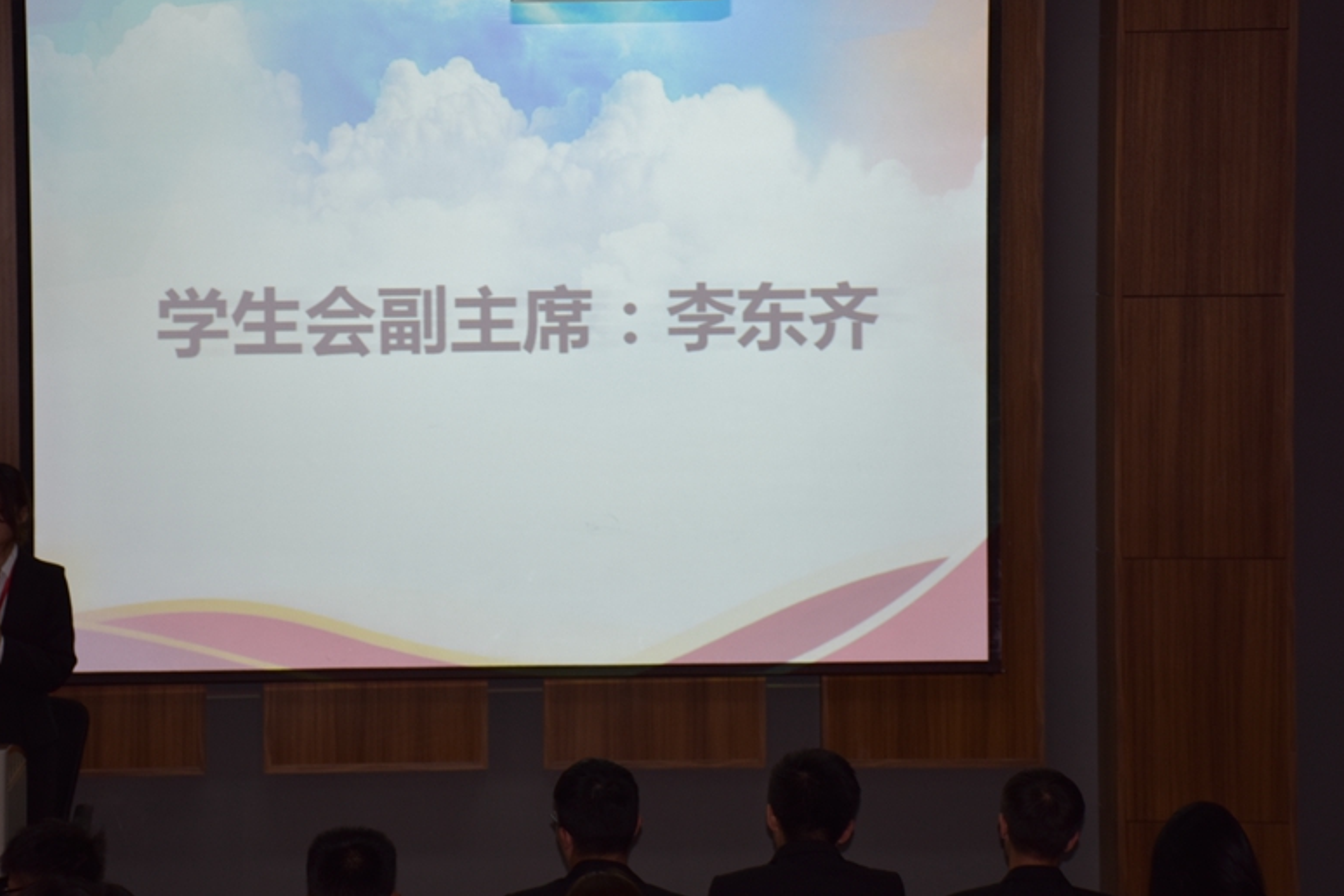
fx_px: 4256
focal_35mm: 114
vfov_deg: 12.0
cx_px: 592
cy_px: 359
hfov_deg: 17.9
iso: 250
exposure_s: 1/60
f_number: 5
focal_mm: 60
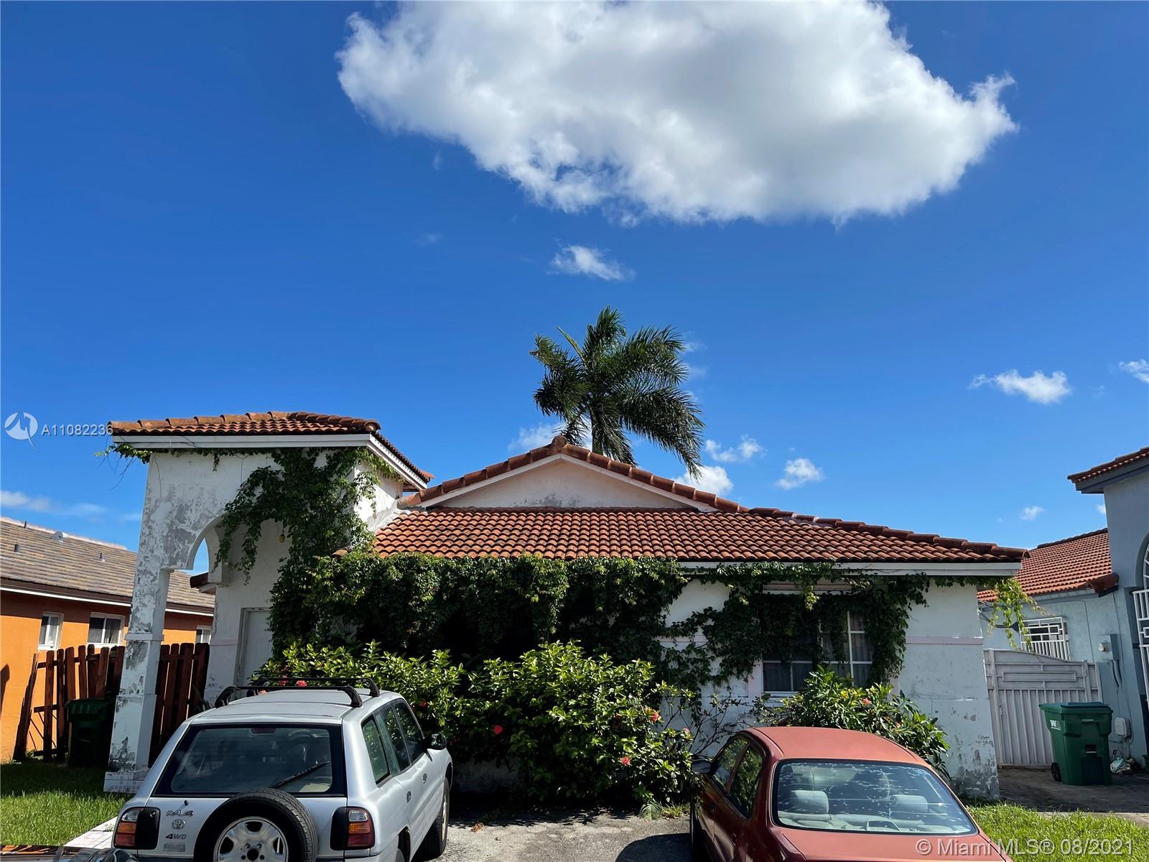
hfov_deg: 67.3
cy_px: 431
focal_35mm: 26
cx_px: 574
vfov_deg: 53.1
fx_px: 863
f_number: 1.6
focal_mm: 5.1
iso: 32
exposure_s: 1/4525
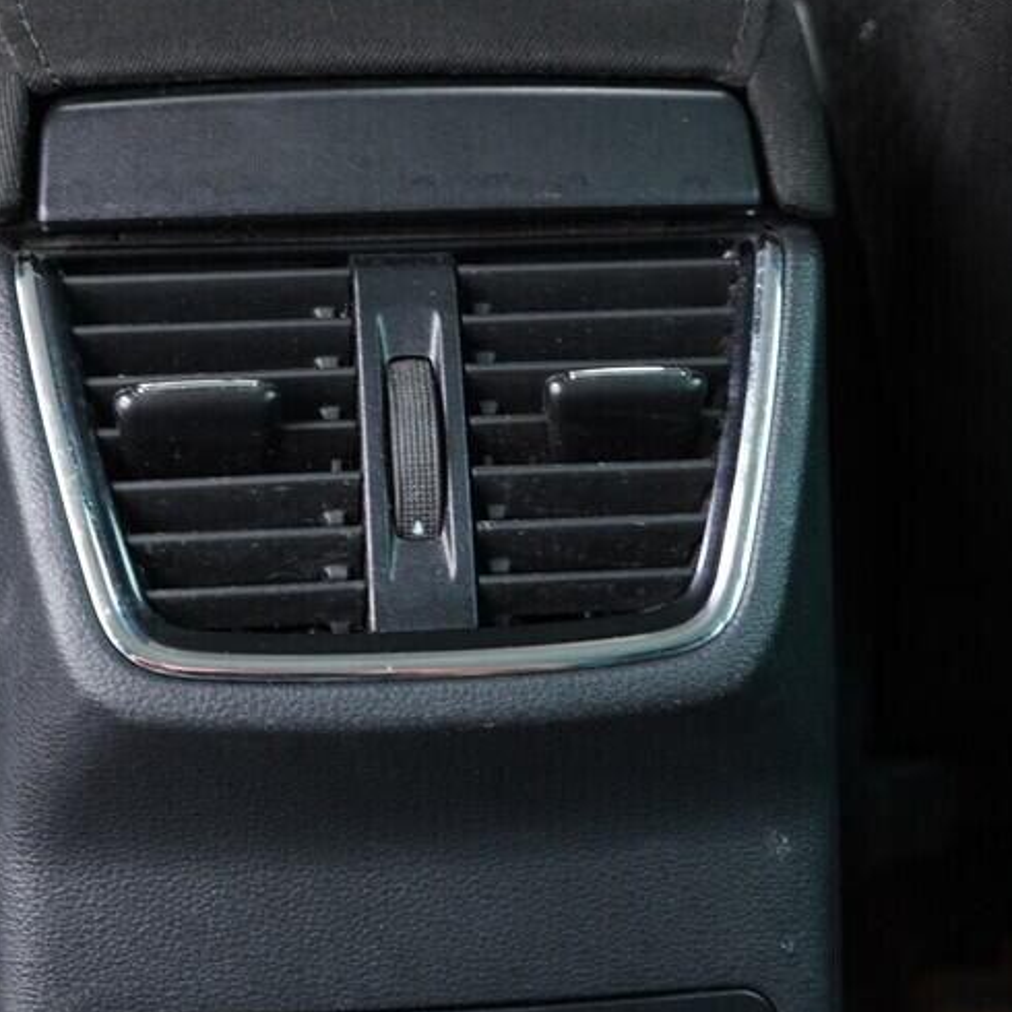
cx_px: 413
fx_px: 2117
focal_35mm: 64
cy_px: 414
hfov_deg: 26.8
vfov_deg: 26.8
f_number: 2.8
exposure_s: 1/40
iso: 800
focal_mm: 24
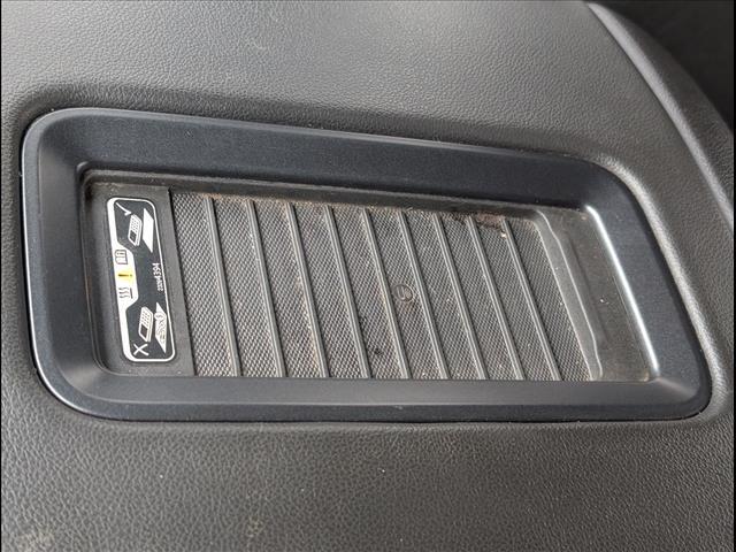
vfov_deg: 29.7
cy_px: 276
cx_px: 368
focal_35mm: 49
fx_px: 1042
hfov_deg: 38.9
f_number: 1.68
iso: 711
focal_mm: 6.9
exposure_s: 1/256
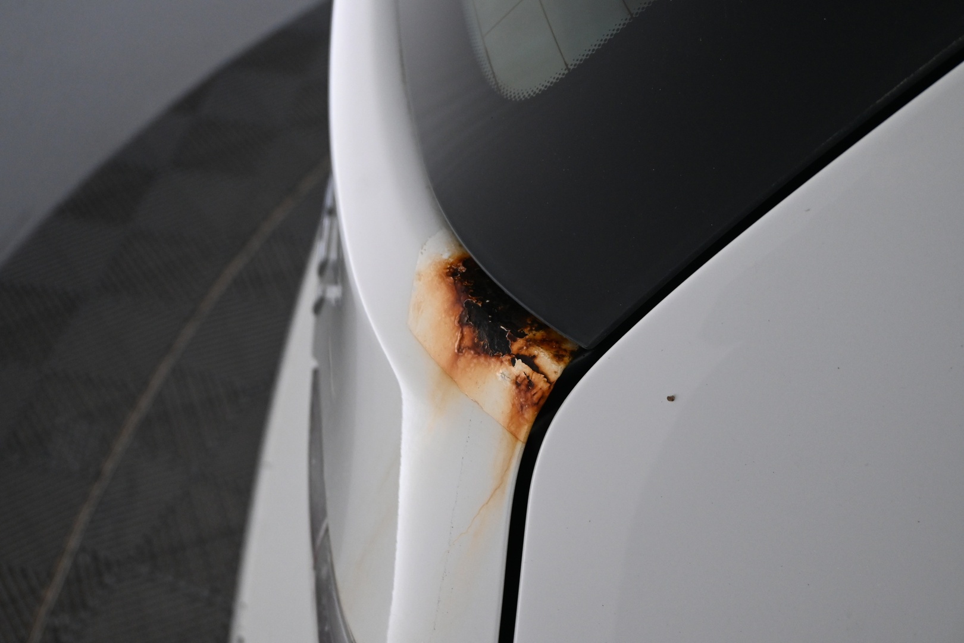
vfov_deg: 31.9
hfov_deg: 46.4
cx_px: 482
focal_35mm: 42
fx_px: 1125
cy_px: 322
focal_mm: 28
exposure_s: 1/60
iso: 1600
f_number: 4.5
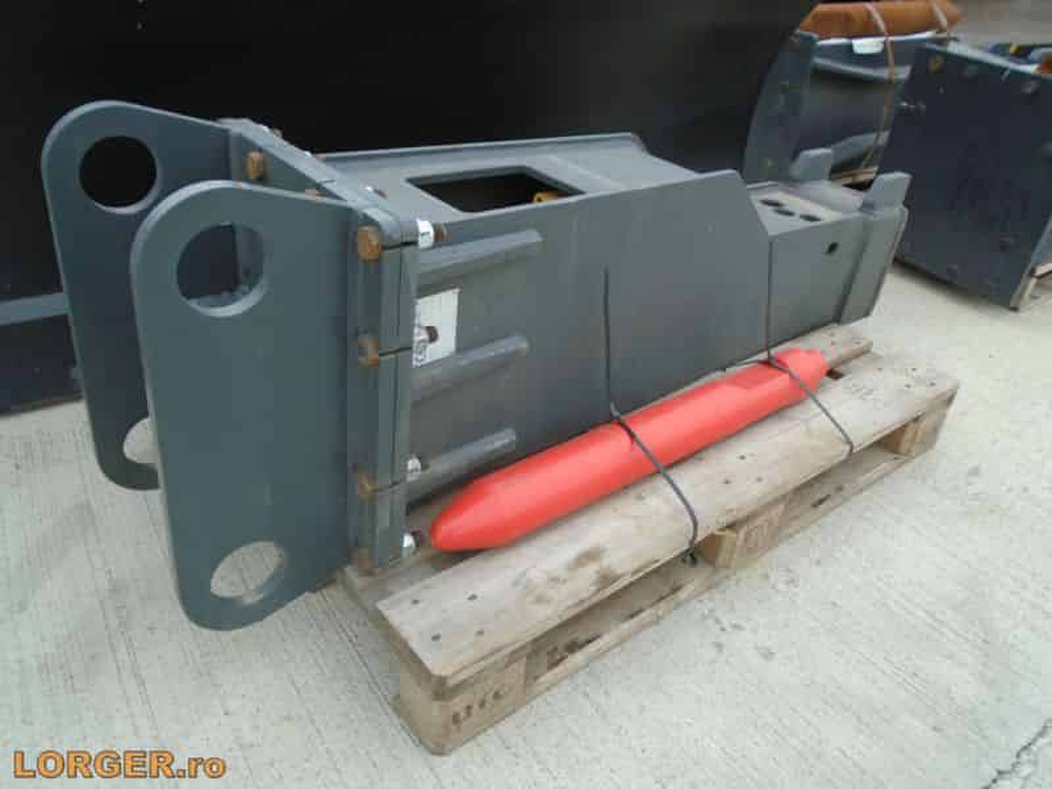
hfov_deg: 67.3
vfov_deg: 53.1
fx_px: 790
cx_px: 526
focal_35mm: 26
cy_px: 394
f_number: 3.2
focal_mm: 4.6
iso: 200
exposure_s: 1/250
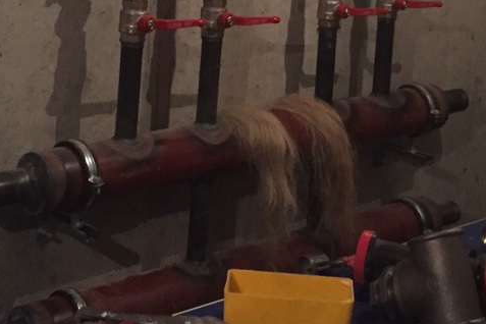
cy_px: -83
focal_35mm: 81
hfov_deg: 24.9
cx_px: 323
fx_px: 1093
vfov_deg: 16.1
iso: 320
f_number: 2.2
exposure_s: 1/17
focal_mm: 4.15
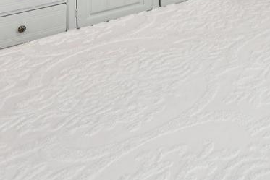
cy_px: -157
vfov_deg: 18.6
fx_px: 405
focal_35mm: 54
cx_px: 347
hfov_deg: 29.8
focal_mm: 14
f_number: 8
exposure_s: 1/10
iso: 200
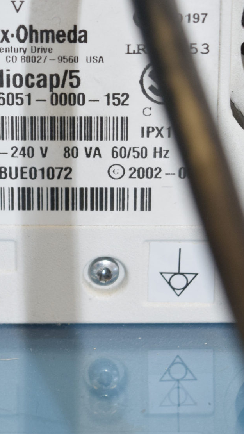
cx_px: 60
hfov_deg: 6.1
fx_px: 2291
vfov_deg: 10.8
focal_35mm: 199
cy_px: 83
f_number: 5.6
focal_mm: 55
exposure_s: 1/90
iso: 1000
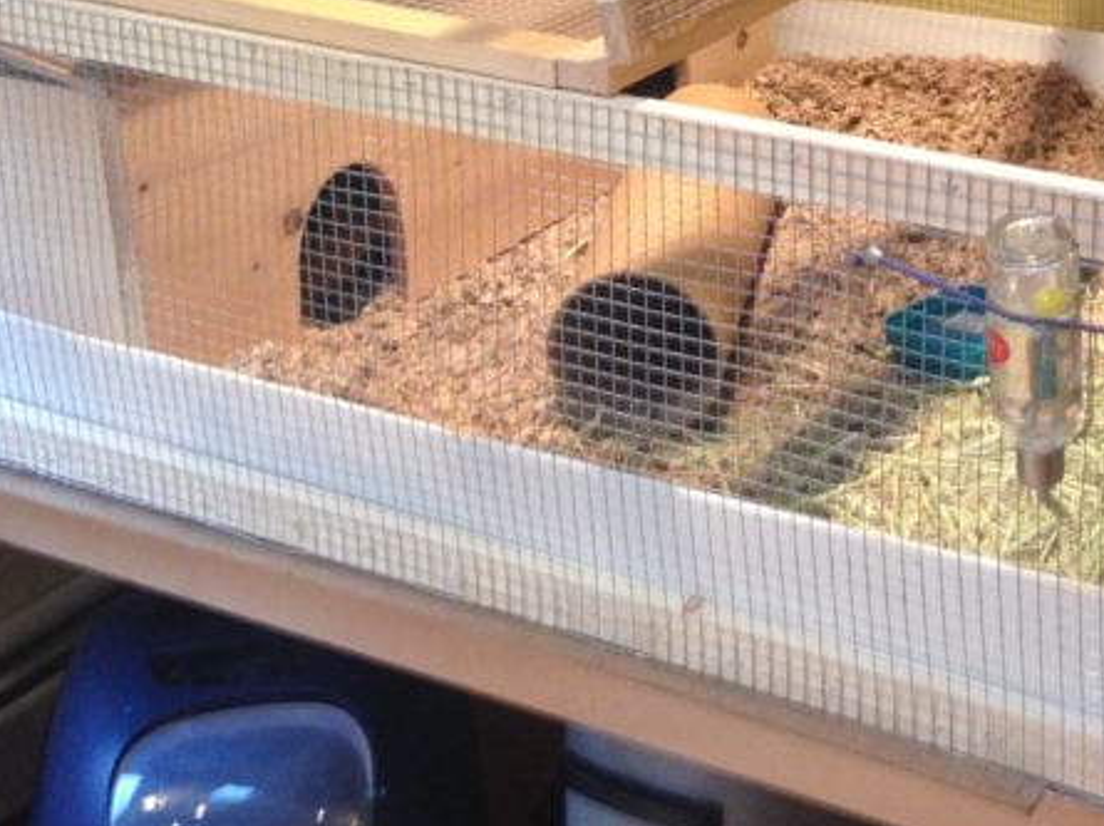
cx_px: 866
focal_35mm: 76
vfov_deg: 19.0
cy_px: 60
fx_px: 2422
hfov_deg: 25.3
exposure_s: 1/20
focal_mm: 4.12
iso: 160
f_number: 2.4
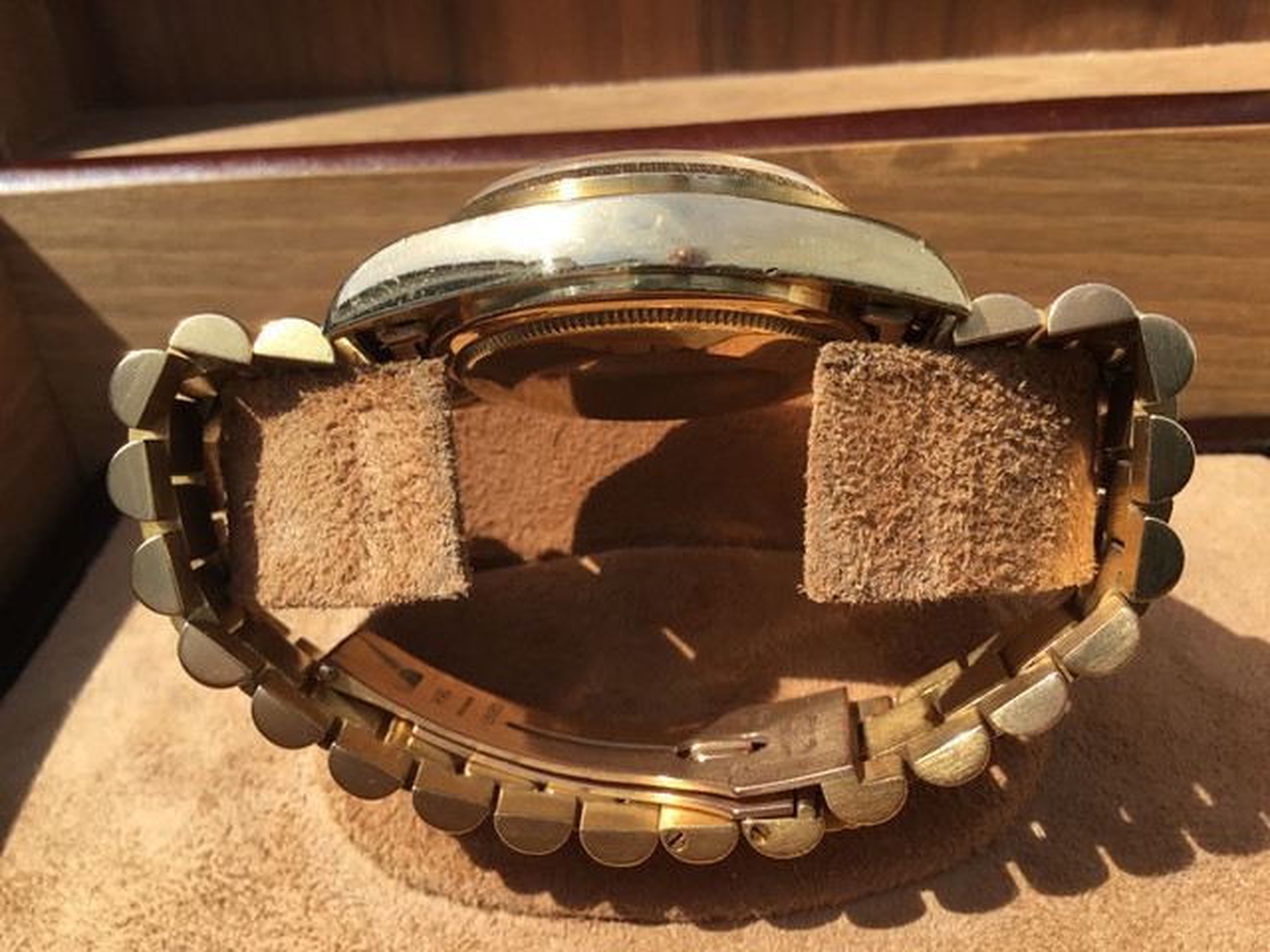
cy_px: 476
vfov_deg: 45.4
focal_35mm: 31
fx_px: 1137
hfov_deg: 58.4
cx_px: 635
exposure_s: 1/1148
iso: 25
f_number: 2.4
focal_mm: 3.3
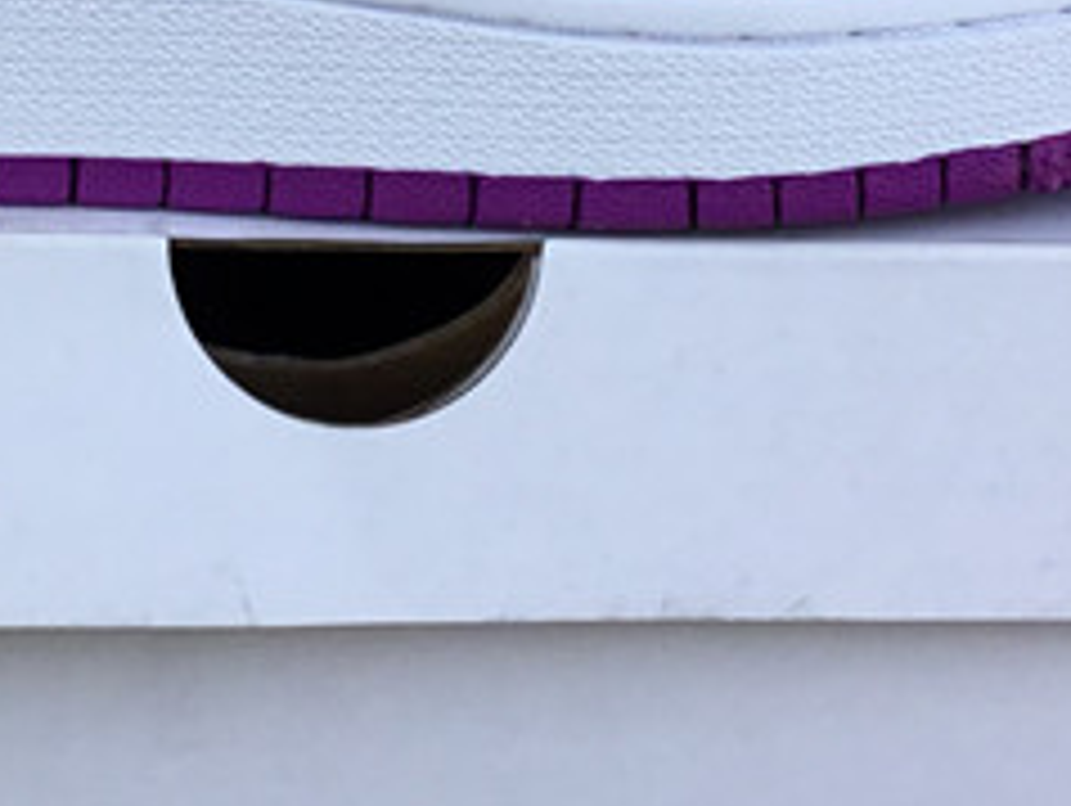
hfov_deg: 16.7
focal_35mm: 117
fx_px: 3624
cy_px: -124
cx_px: 274
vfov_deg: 12.4
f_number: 2.4
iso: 25
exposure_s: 1/491
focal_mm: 3.3
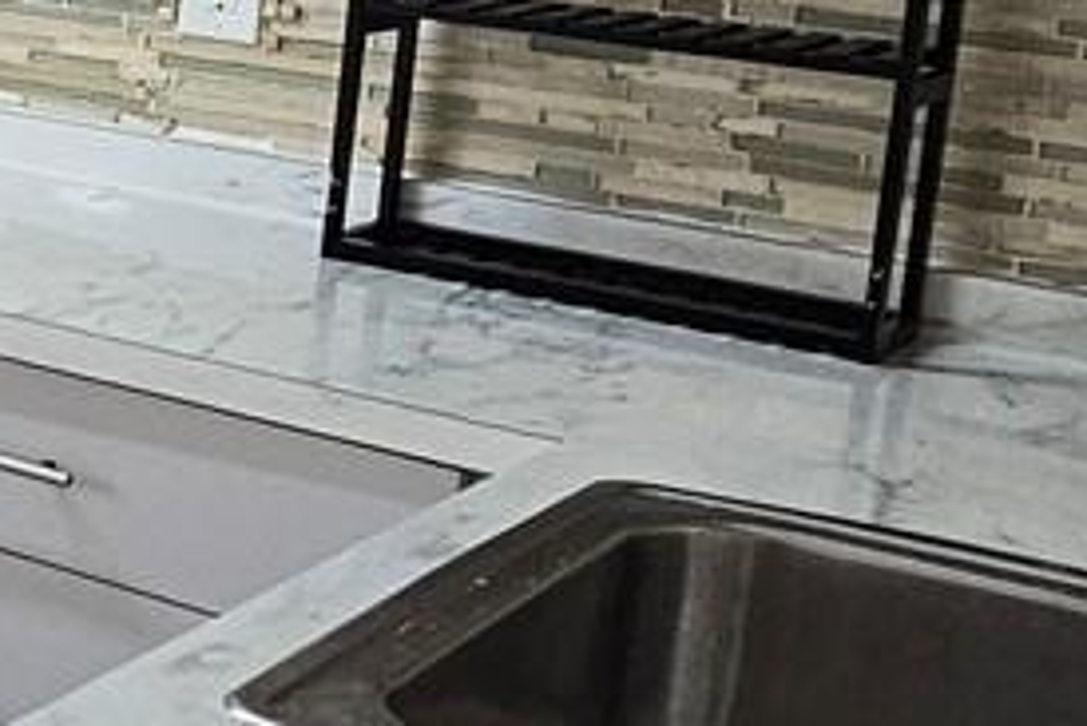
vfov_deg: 16.8
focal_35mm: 79
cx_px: -928
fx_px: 2387
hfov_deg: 18.9
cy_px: -36
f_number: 2.2
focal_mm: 2.2
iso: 320
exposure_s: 1/60
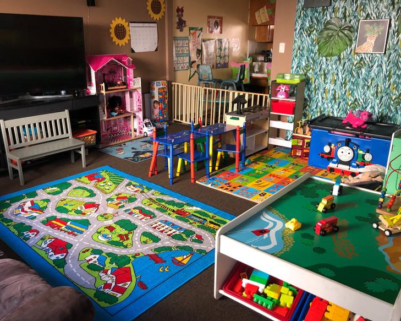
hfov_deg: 58.7
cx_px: 186
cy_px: 158
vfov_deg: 48.5
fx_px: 356
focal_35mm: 30
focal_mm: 4
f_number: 1.8
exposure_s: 1/15
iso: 40
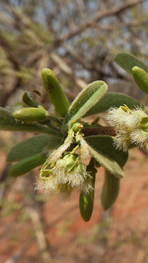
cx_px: 161
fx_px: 279
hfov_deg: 27.3
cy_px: 127
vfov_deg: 50.5
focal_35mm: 40
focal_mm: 4.3
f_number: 3.3
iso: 100
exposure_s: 1/1250
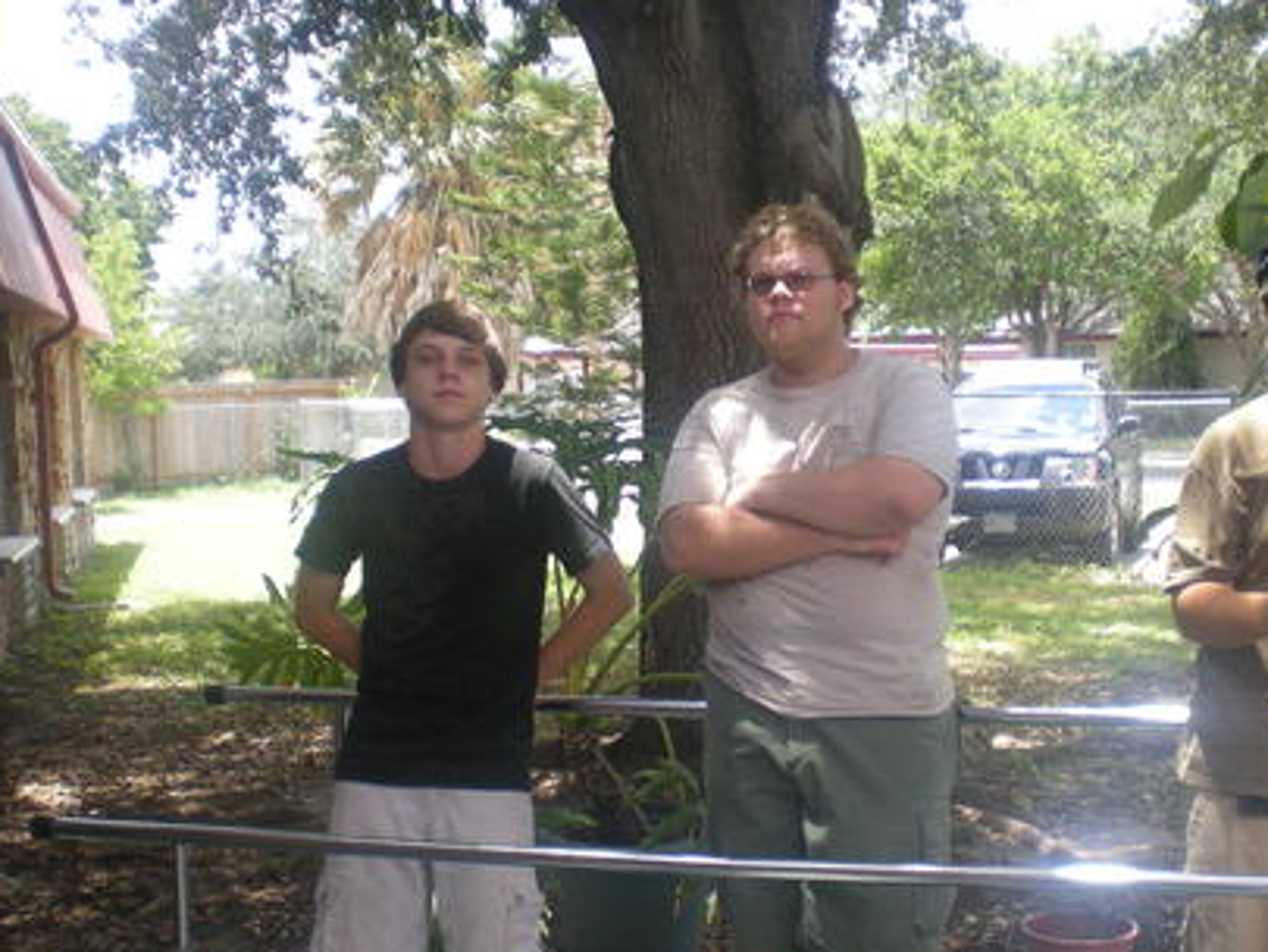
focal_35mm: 60
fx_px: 2198
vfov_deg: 24.3
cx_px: 811
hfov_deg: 32.0
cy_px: 623
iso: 64
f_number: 3.1
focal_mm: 6.3
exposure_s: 1/106
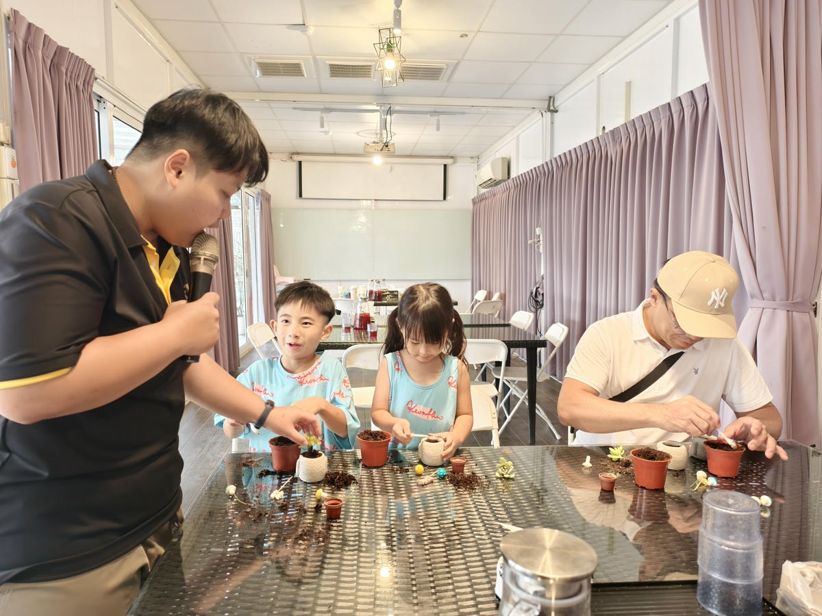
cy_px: 308
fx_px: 546
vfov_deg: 58.9
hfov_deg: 73.9
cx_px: 411
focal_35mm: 23
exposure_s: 1/60
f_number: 1.57
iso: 186
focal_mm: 6.54
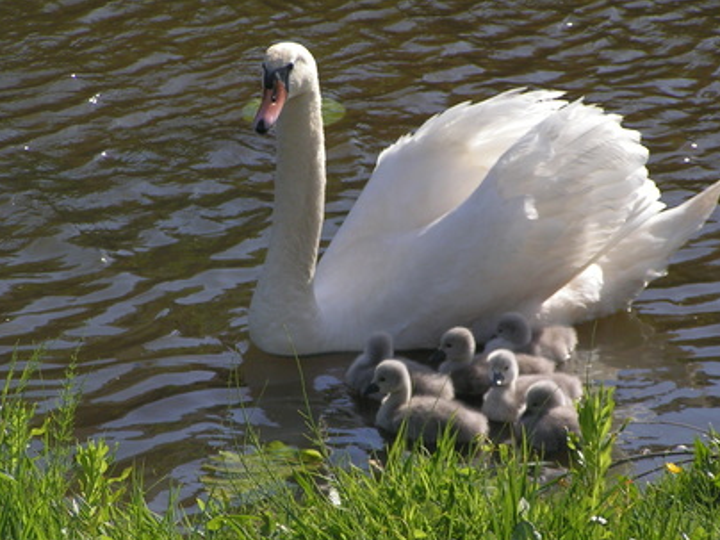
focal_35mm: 269
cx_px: 365
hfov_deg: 7.4
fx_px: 5595
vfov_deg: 5.5
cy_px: 302
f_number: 3.5
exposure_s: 1/800
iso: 50
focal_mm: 36.1
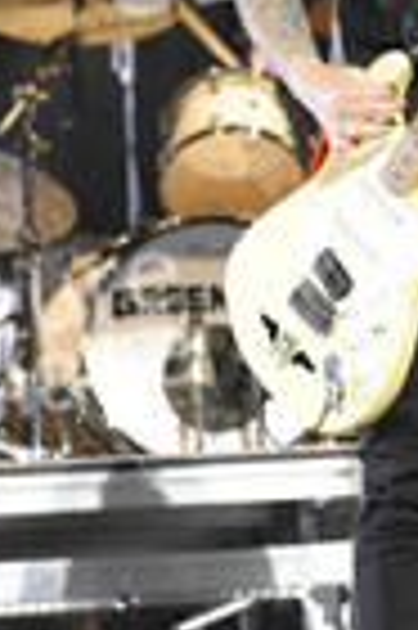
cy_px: 135
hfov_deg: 6.8
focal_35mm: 200
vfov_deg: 10.3
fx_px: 3492
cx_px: 454
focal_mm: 70
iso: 2000
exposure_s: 1/160
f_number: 4
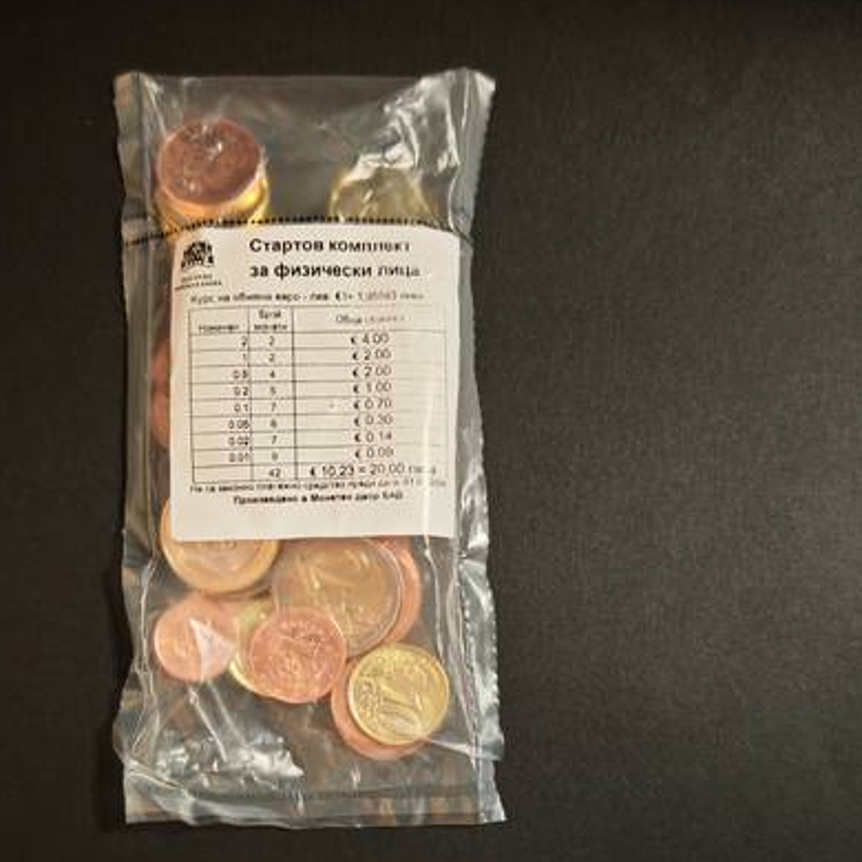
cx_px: 343
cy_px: 590
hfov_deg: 36.6
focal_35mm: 46
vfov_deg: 36.3
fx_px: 1296
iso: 250
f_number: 1.4
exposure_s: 1/50
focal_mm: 6.83
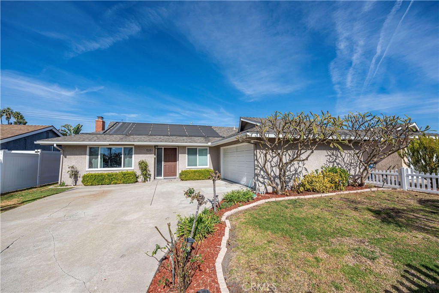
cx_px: 220
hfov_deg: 104.2
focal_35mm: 14
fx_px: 171
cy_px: 146
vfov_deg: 81.2
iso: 250
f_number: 5
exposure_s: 1/3200
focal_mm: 14
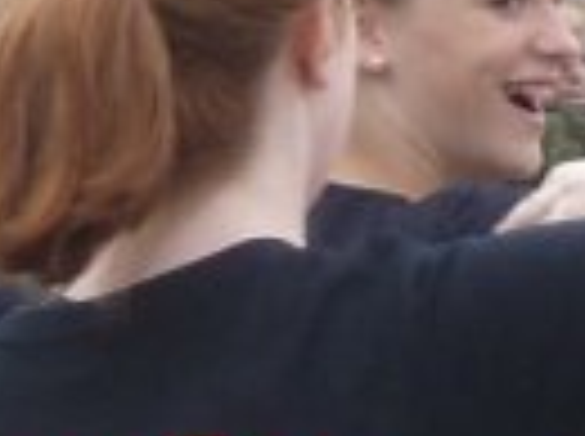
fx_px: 11066
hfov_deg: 3.0
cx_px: -608
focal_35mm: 656
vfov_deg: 2.3
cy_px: 719
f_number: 4.2
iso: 125
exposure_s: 1/320
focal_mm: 13.7
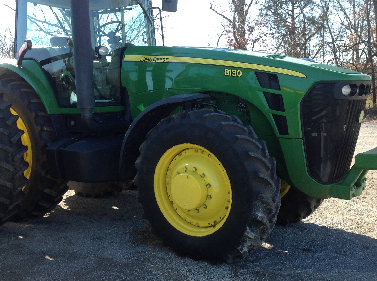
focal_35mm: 45
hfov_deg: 42.0
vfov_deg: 32.1
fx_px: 489
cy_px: 137
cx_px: 155
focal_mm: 4.28
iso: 50
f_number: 2.4
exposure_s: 1/451
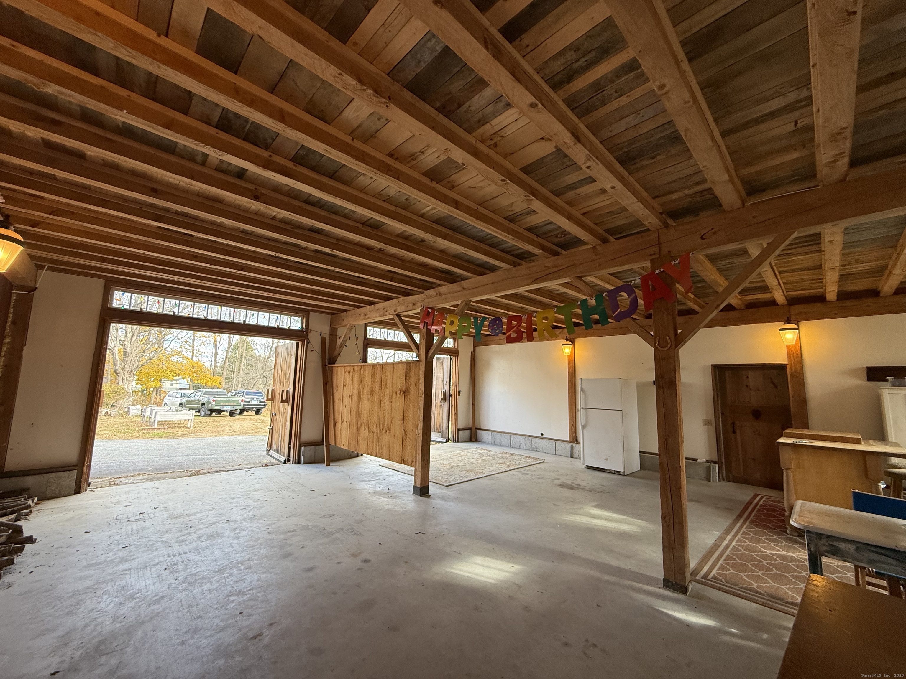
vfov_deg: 85.7
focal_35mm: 14
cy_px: 340
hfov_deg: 102.1
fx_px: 366
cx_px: 453
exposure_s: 1/99
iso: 160
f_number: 2.2
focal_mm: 2.22
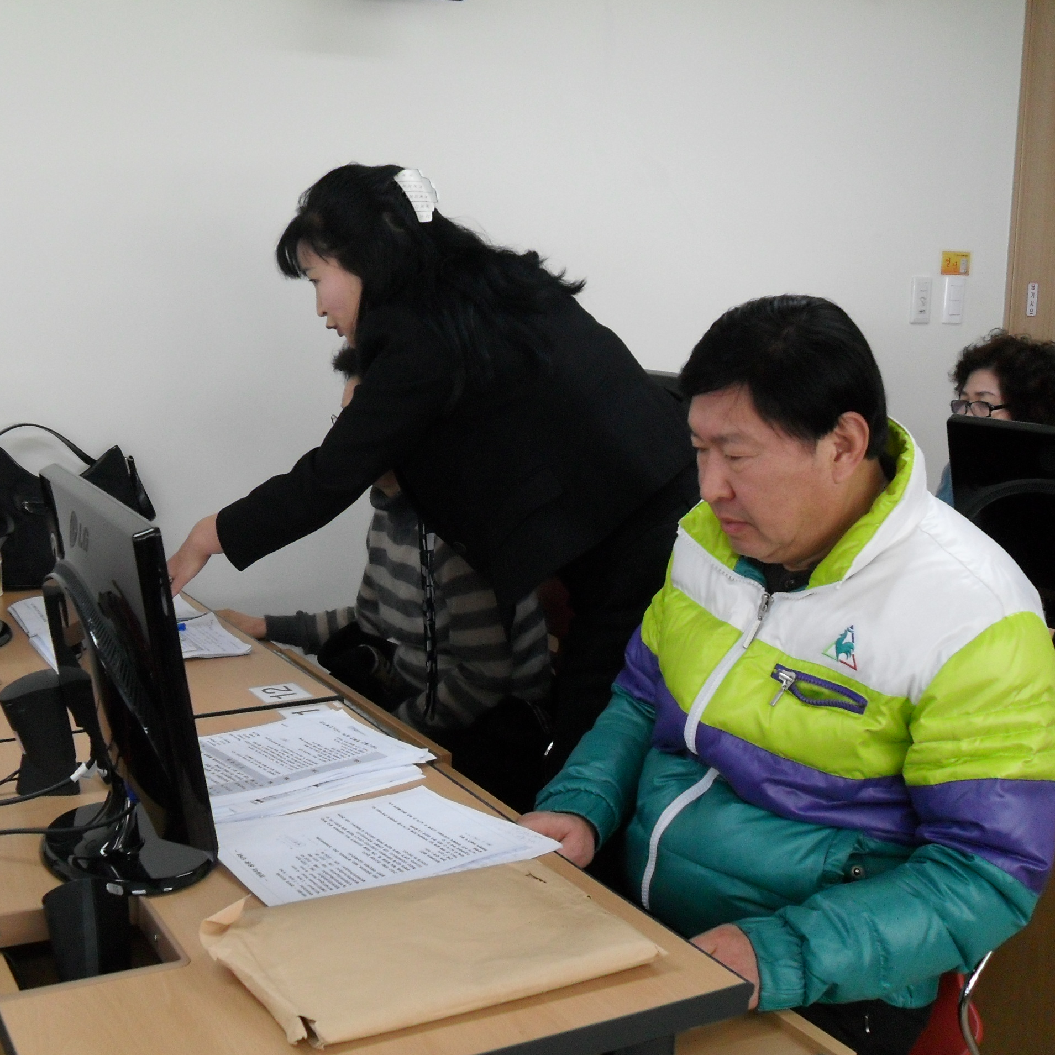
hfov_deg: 39.9
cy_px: 532
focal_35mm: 42
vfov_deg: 40.0
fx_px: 1448
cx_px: 455
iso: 200
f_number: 2.8
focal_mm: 6.2
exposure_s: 1/90
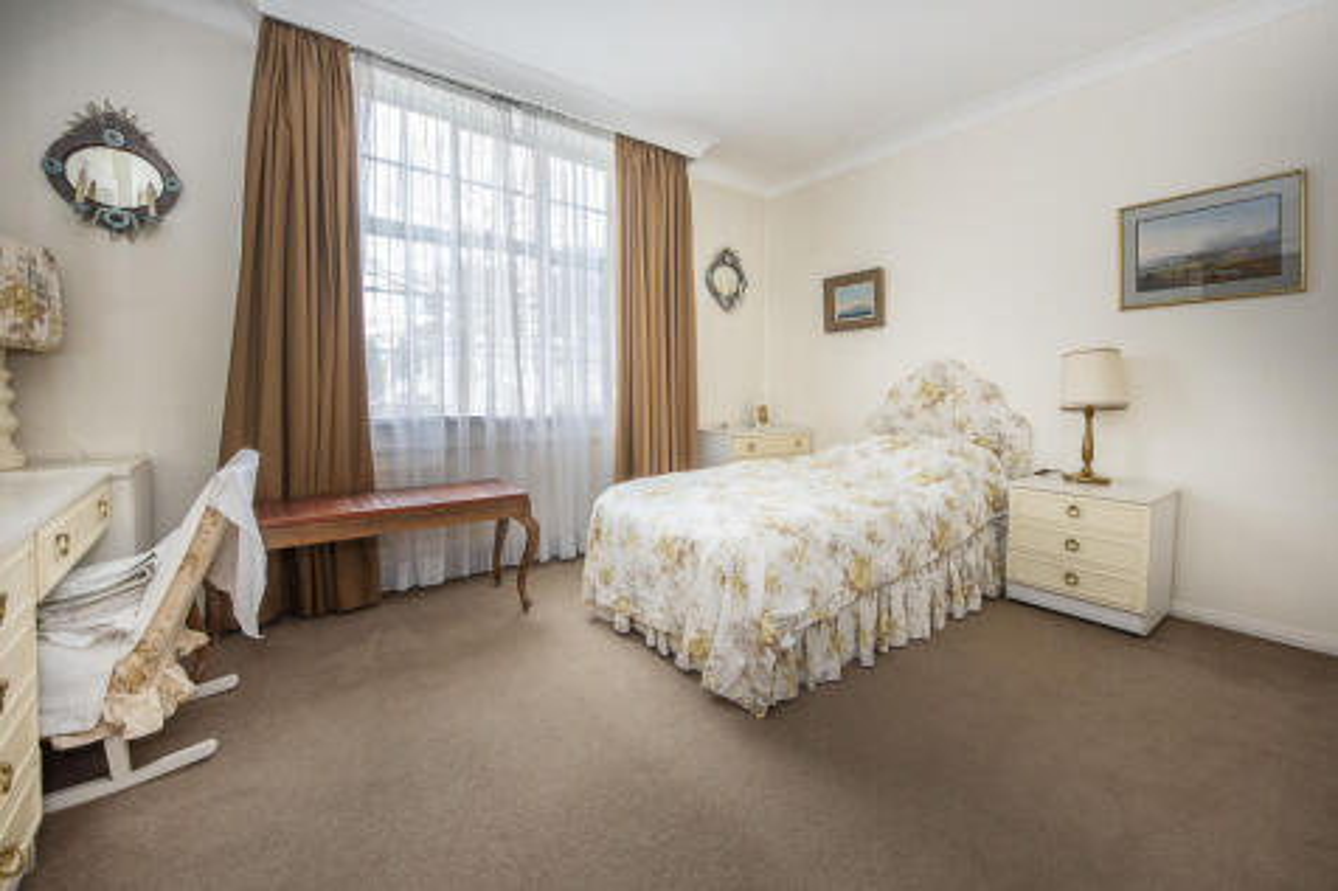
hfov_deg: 104.3
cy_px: 446
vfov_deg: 81.2
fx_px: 520
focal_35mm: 14
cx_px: 669
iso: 500
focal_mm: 14
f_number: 5.6
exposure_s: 1/10
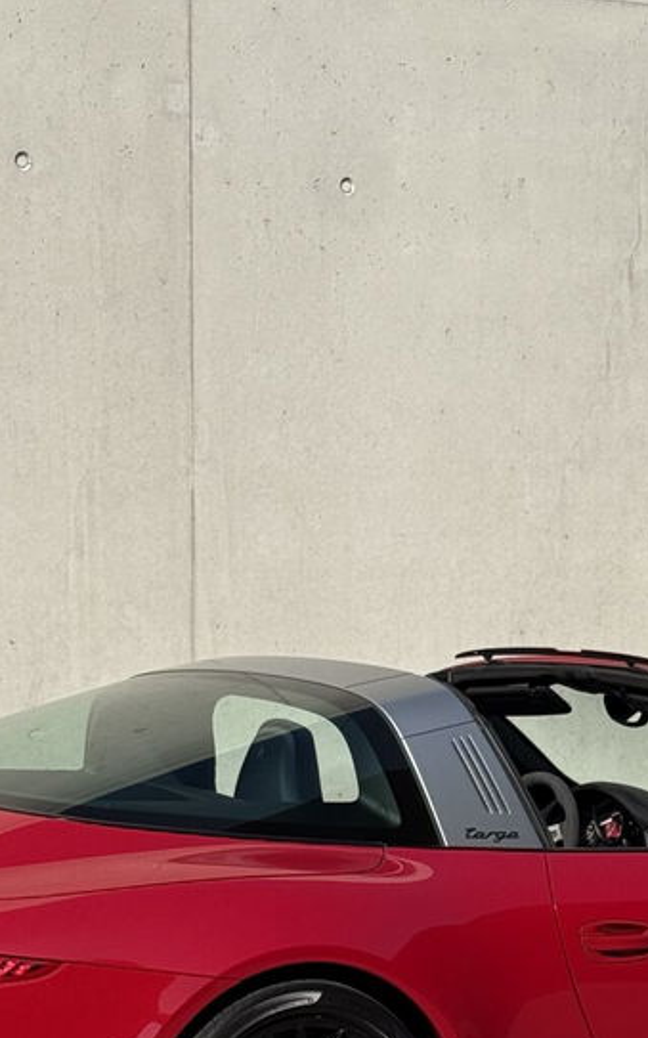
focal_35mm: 128
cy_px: 1070
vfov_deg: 16.0
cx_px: 505
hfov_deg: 10.2
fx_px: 3620
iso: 64
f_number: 1.78
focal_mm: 6.76
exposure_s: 1/5208
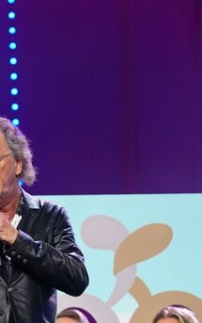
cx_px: -90
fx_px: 2004
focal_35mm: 228
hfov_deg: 5.7
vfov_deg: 9.2
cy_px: 247
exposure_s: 1/250
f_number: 4
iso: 2500
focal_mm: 96
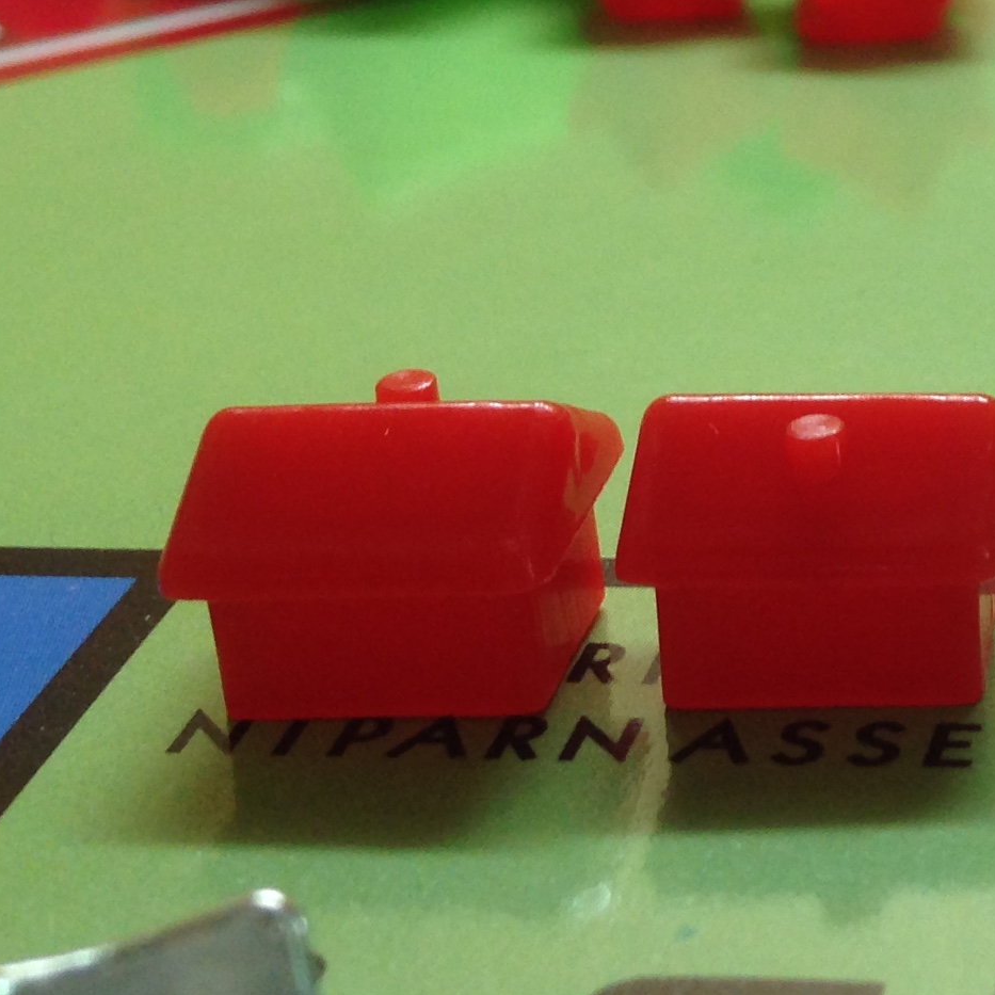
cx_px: 1462
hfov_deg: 15.8
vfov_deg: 16.8
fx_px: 3317
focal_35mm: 102
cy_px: 93
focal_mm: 4.12
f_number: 2.4
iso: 64
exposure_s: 1/20
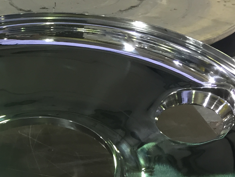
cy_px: 206
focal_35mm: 82
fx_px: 557
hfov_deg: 23.4
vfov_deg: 17.3
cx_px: 36
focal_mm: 4.15
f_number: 2.2
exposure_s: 1/33
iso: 80
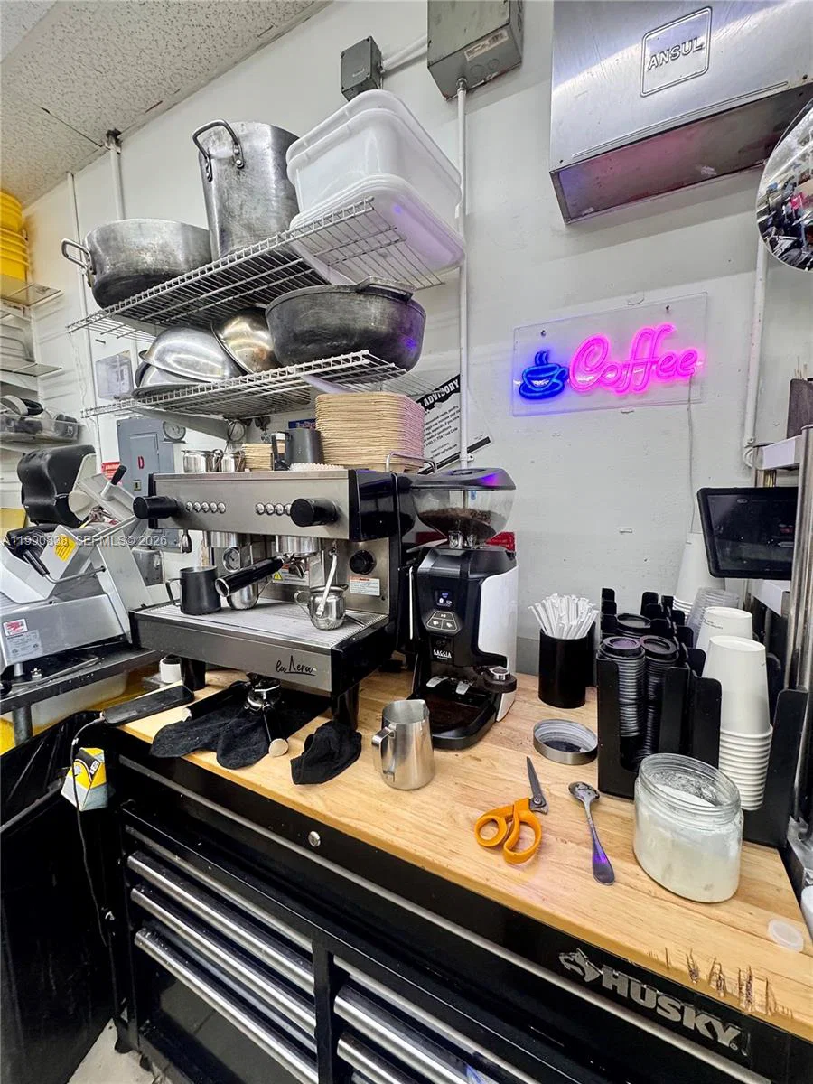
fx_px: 438
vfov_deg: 102.1
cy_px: 542
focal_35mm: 14
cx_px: 406
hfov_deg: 85.7
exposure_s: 1/120
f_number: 2.2
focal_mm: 2.22
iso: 320
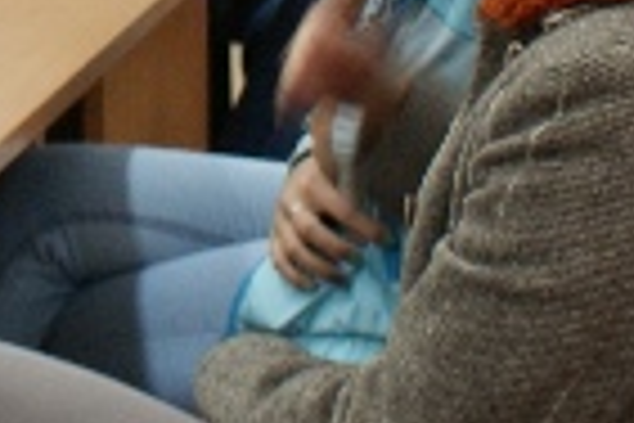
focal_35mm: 177
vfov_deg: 7.5
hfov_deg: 11.5
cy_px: -380
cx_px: -31
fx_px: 3117
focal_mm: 26
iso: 400
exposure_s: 1/30
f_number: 4.5
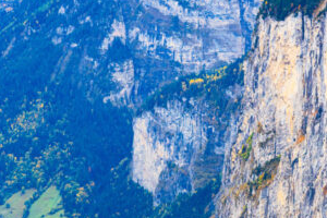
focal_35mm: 280
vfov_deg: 4.9
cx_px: 58
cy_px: 202
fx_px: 2543
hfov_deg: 7.3
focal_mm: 82
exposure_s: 1/125
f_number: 11
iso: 400
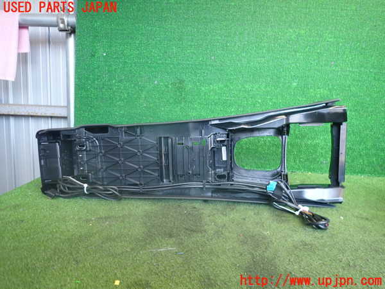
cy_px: 144
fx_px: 278
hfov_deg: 69.4
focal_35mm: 25
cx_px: 192
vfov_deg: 54.9
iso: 200
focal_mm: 4.5
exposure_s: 1/40
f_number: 2
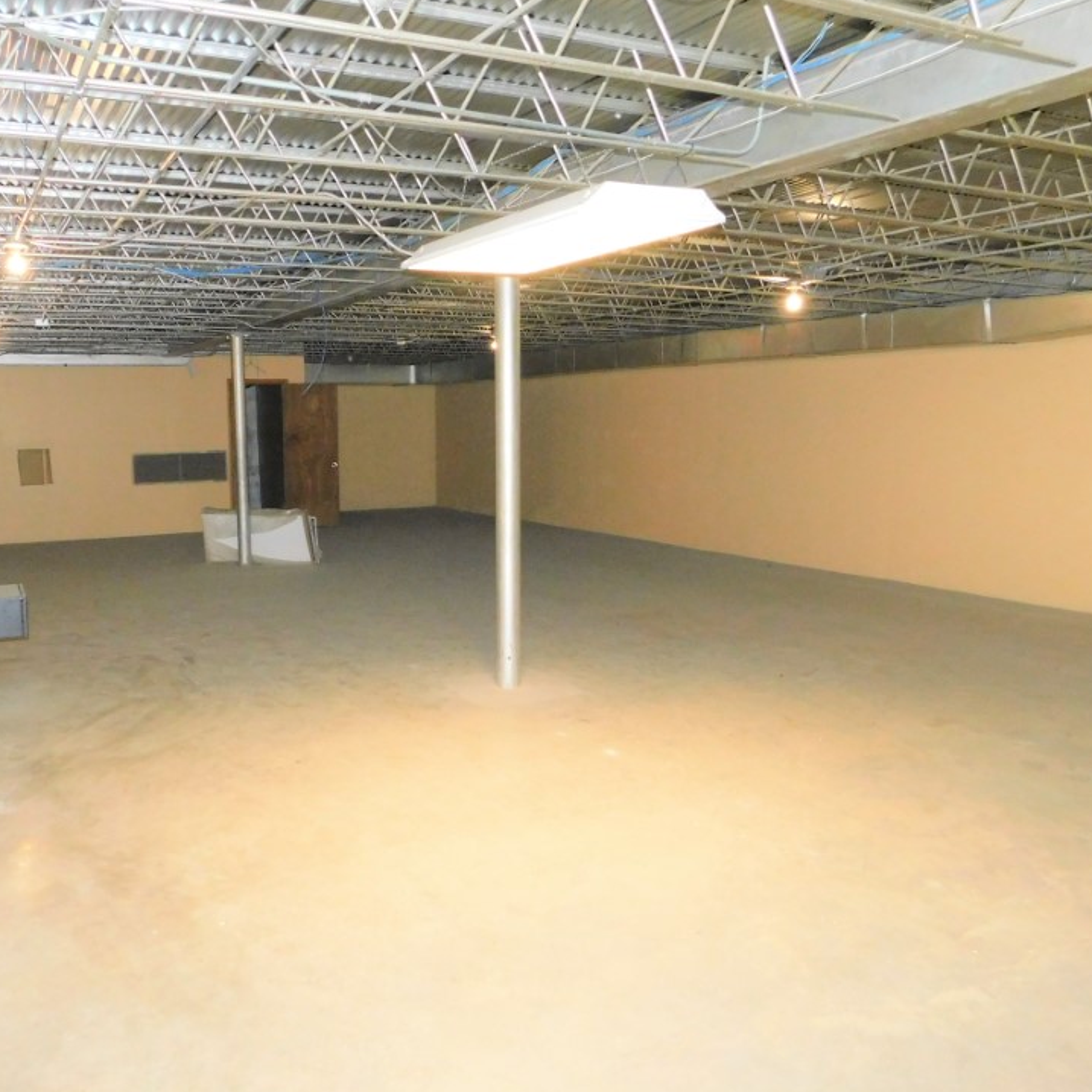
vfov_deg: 55.6
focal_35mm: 29
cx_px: 432
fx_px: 1035
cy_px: 573
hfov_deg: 55.2
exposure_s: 1/30
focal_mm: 4
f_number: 3
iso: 720
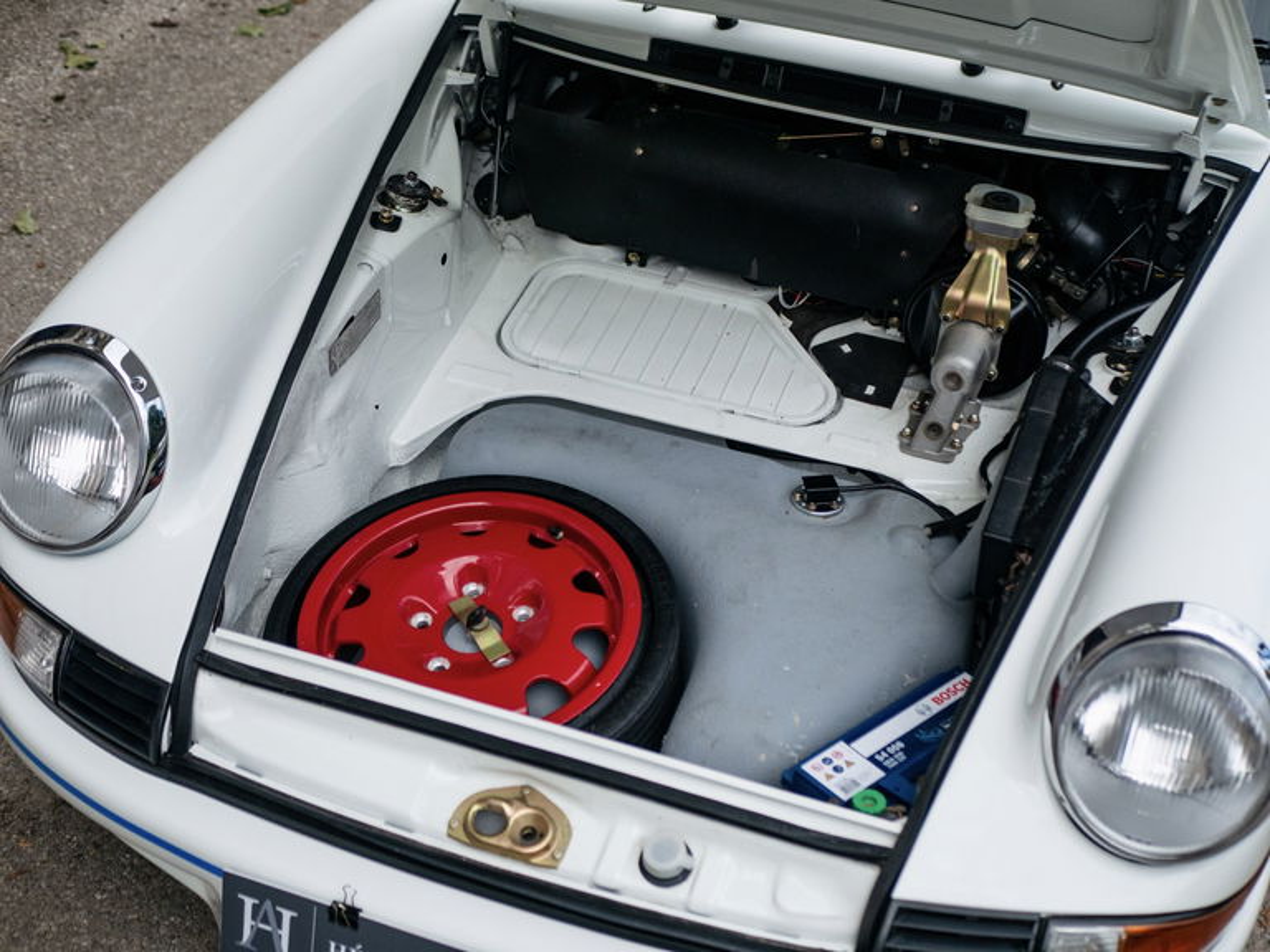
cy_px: 476
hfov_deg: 38.2
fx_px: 1834
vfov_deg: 29.1
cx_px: 635
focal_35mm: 50
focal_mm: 25
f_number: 2
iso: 400
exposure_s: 1/3200
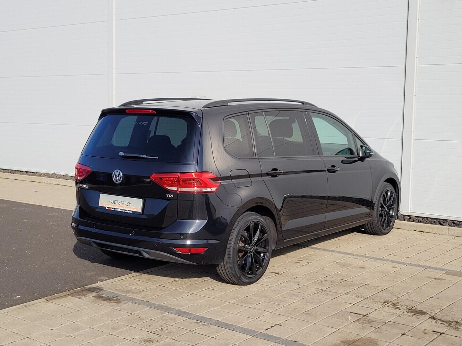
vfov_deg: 53.1
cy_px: 173
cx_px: 231
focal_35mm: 26
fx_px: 347
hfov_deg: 67.3
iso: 40
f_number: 1.8
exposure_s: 1/2010
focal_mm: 5.4
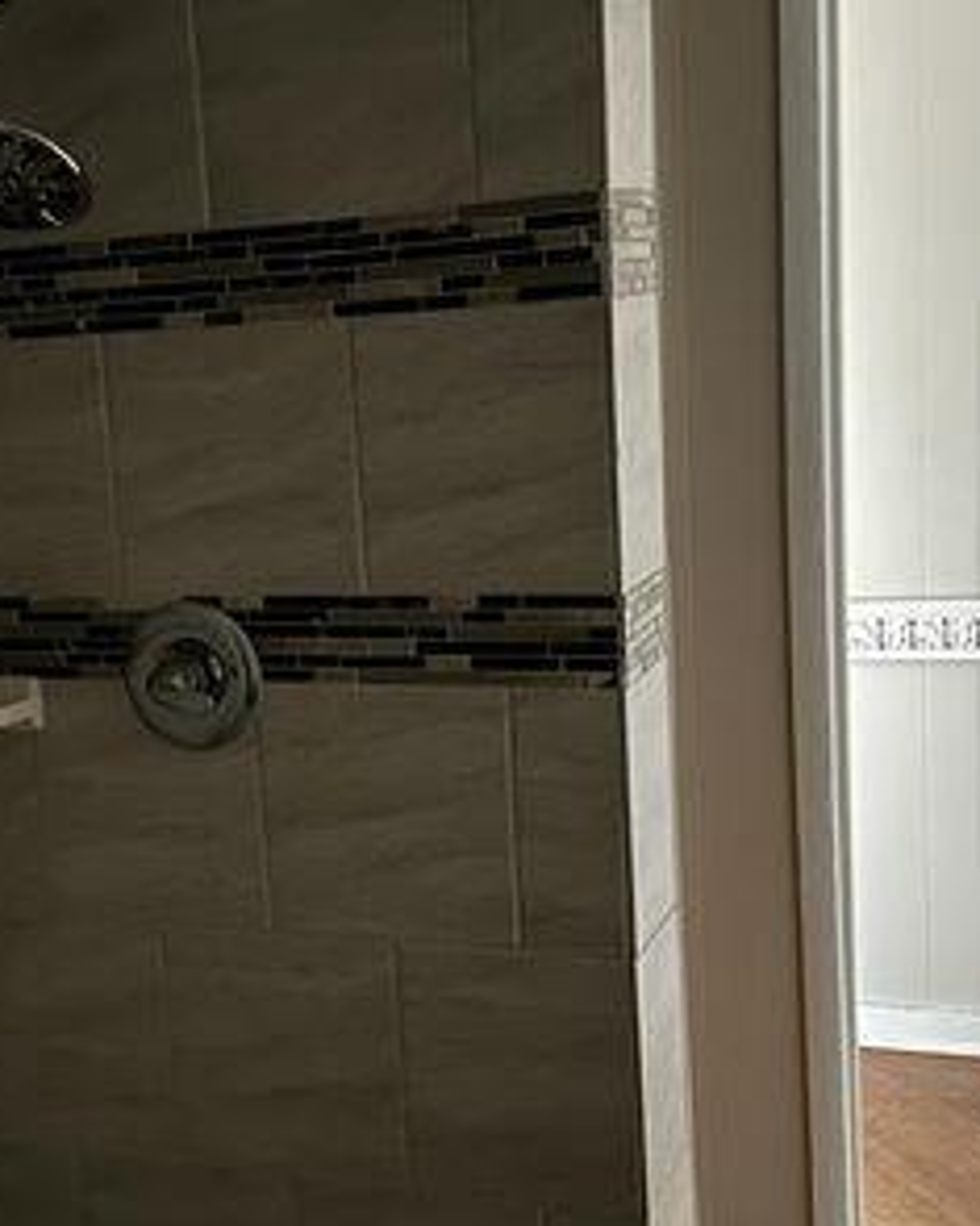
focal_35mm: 51
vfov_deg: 36.6
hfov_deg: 29.4
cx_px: 304
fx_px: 1850
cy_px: 701
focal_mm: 6.86
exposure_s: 1/9
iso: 1250
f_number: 1.78
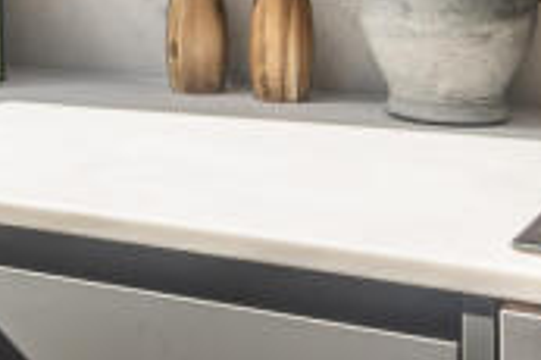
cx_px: -94
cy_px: -117
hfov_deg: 19.5
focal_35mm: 99
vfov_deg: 13.3
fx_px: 1486
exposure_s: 1/125
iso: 250
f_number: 8
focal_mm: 24
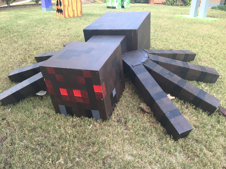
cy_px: 84
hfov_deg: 61.7
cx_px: 113
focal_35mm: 29
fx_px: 189
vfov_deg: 48.2
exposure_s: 1/30
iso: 32
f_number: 2.2
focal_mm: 4.15
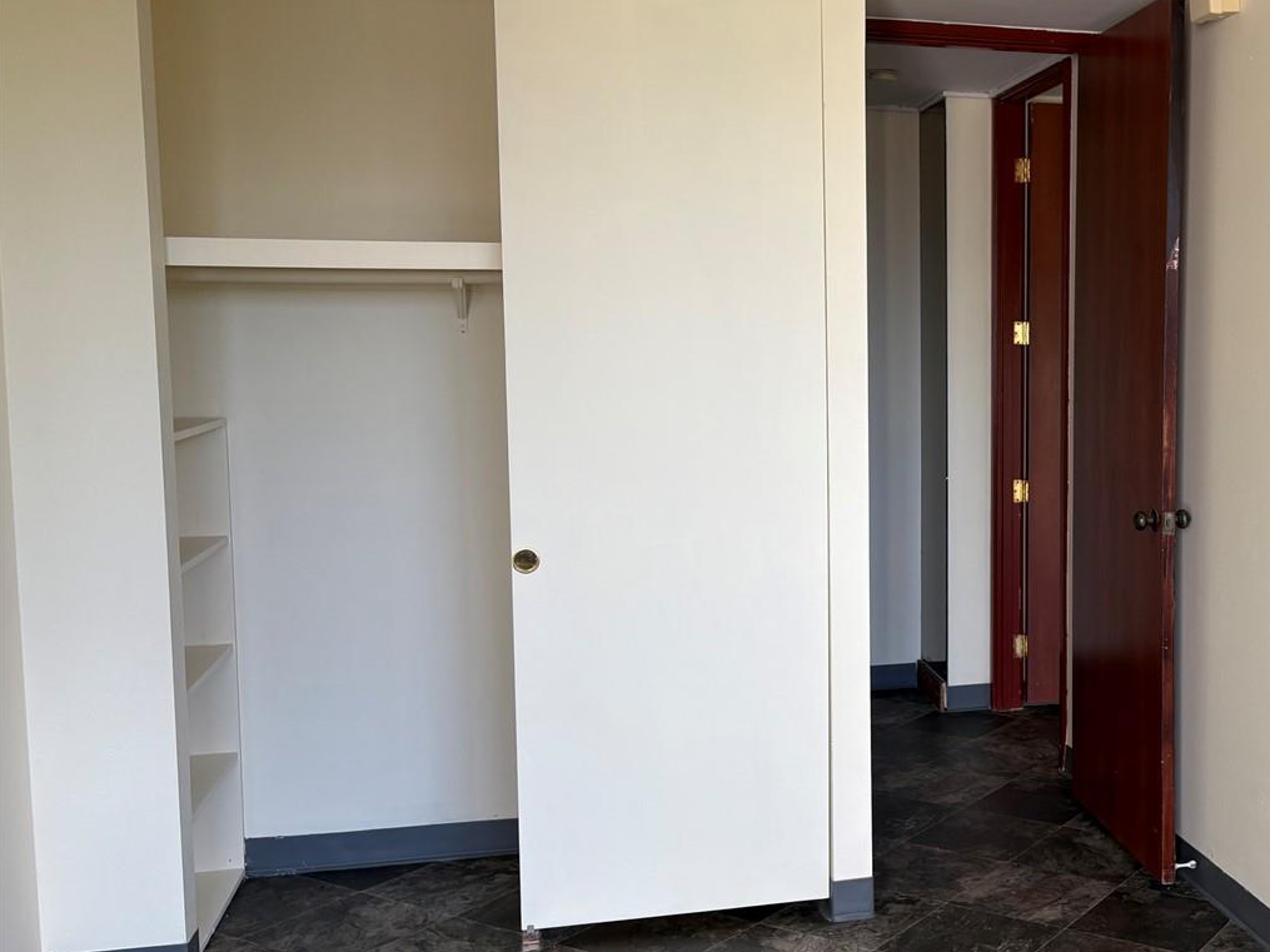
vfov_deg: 35.1
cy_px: 479
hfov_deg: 43.8
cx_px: 997
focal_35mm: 41
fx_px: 1504
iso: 40
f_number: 1.6
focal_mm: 5.96
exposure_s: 1/121
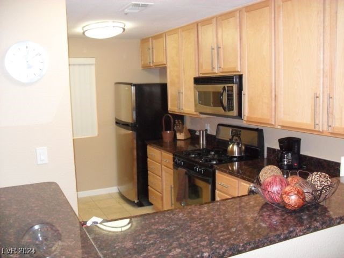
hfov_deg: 52.6
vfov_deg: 40.7
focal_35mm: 35
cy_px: 129
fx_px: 348
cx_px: 172
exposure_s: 1/45
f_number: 3
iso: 320
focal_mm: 6.3
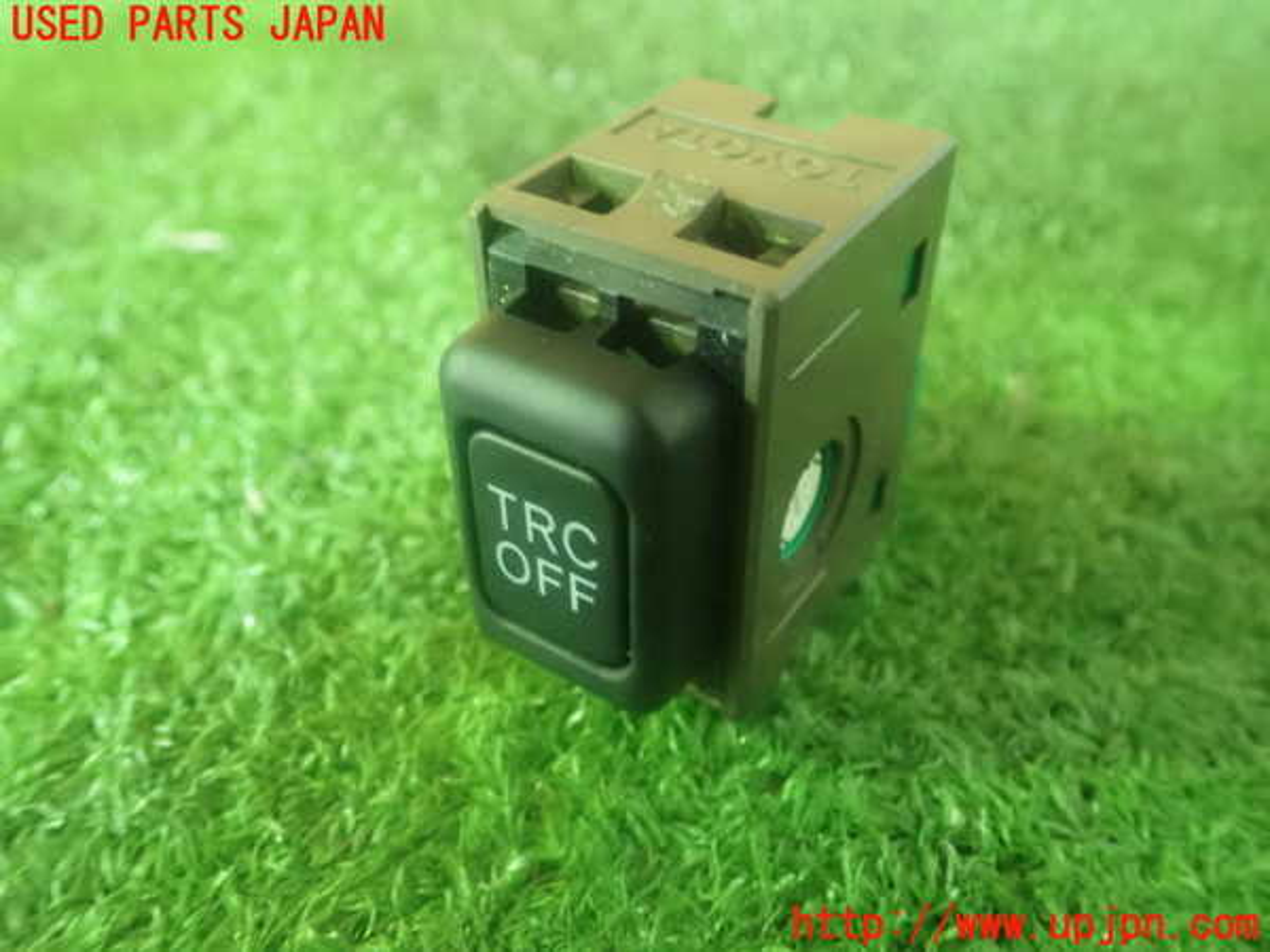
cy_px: 476
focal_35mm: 30
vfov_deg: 46.8
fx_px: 1101
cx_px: 635
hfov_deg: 60.0
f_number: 2.3
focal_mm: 5.5
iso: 1600
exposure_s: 1/8
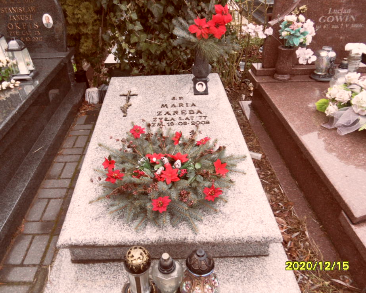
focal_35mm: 26
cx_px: 165
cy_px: 145
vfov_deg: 54.9
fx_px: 282
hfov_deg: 65.9
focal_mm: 3.9
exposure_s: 1/45
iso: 100
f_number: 3.2
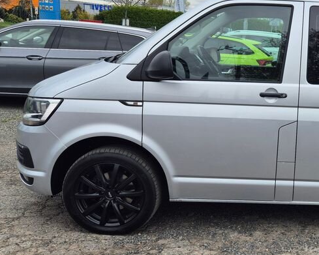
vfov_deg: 32.1
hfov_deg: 36.2
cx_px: 309
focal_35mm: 47
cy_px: 127
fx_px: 444
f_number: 1.8
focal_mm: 5.4
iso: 25
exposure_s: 1/606
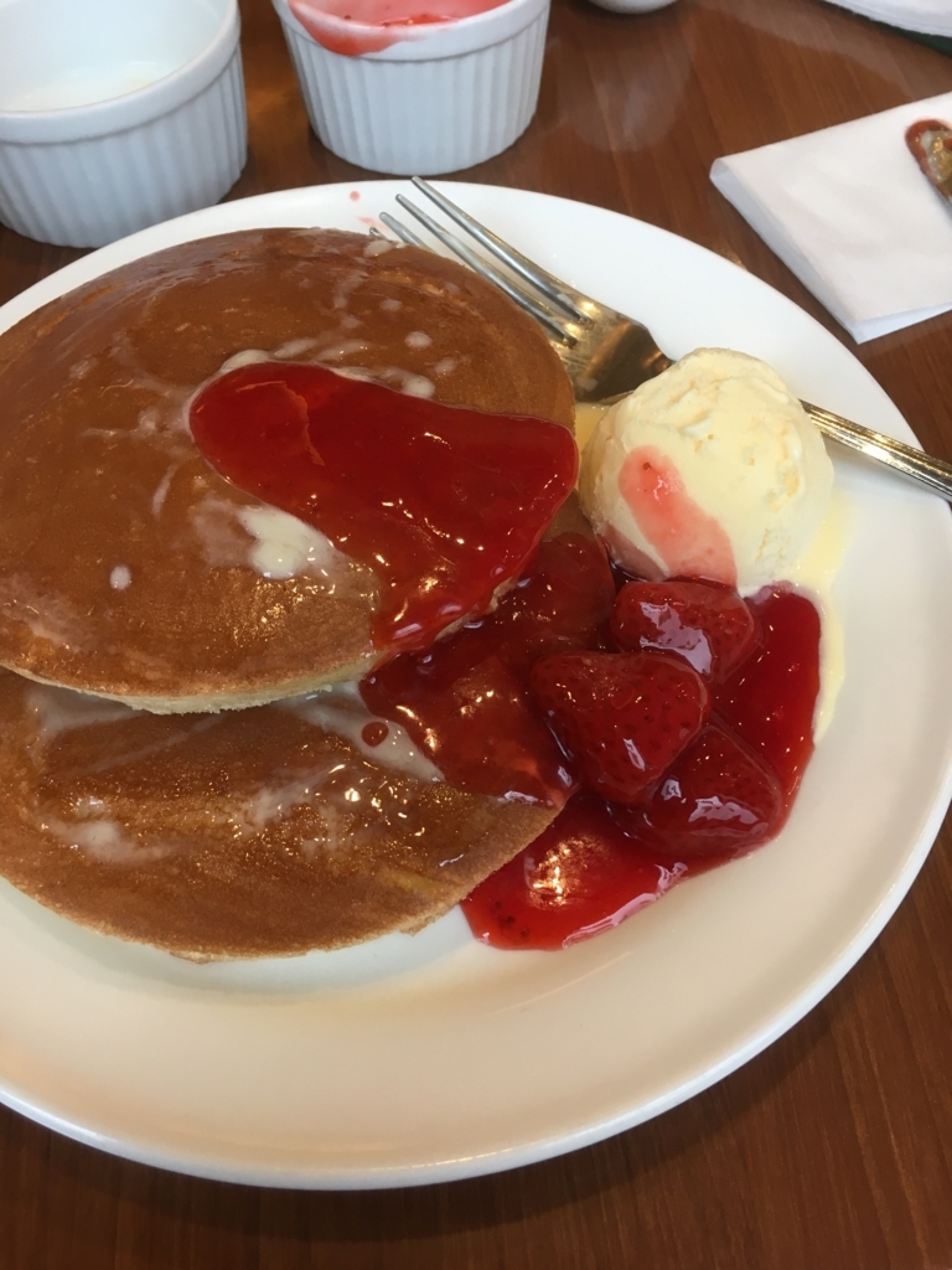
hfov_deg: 48.2
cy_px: 635
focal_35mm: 29
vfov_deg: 61.7
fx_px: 1063
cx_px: 476
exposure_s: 1/30
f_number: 2.2
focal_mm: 4.15
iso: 32
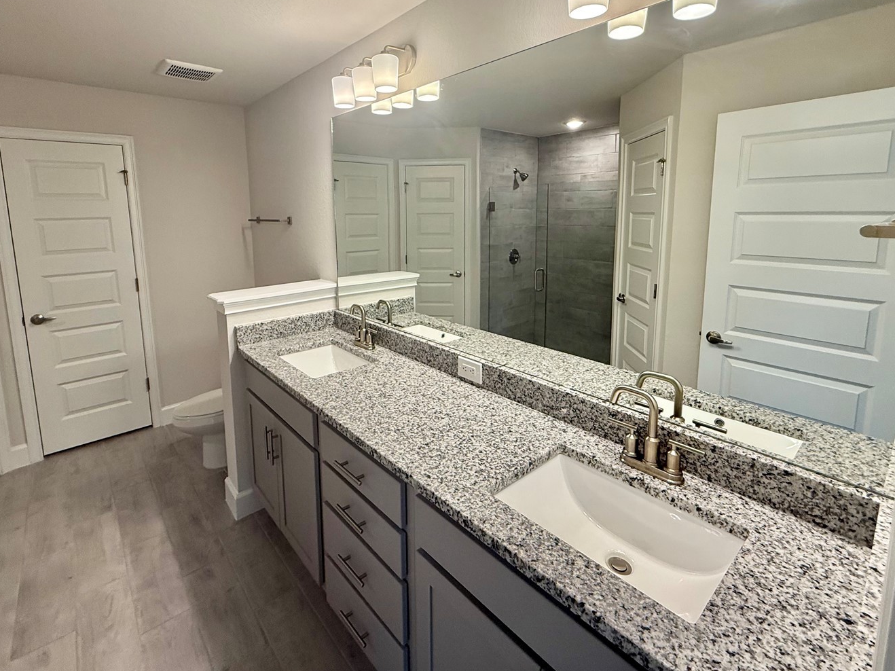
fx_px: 439
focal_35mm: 17
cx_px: 428
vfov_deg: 73.9
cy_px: 268
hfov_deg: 91.0
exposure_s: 1/120
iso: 160
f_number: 2.2
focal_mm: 2.22
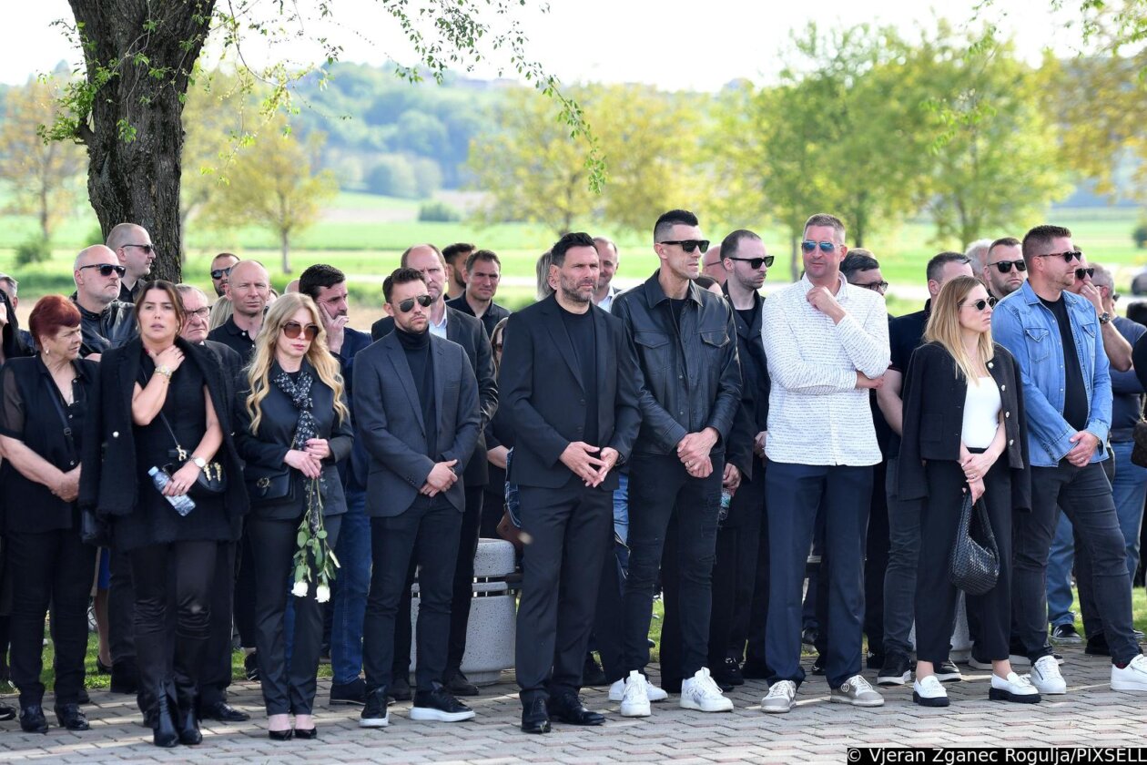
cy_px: 382
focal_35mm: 116
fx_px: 3696
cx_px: 574
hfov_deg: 17.6
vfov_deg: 11.8
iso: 400
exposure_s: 1/1000
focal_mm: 116
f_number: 5
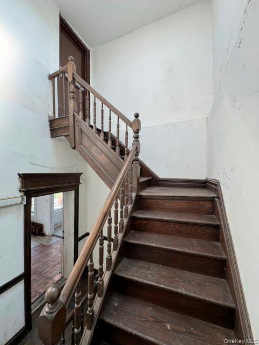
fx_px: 140
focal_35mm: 14
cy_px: 172
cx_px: 130
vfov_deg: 102.1
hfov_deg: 85.7
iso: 80
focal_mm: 2.22
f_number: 2.2
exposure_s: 1/99
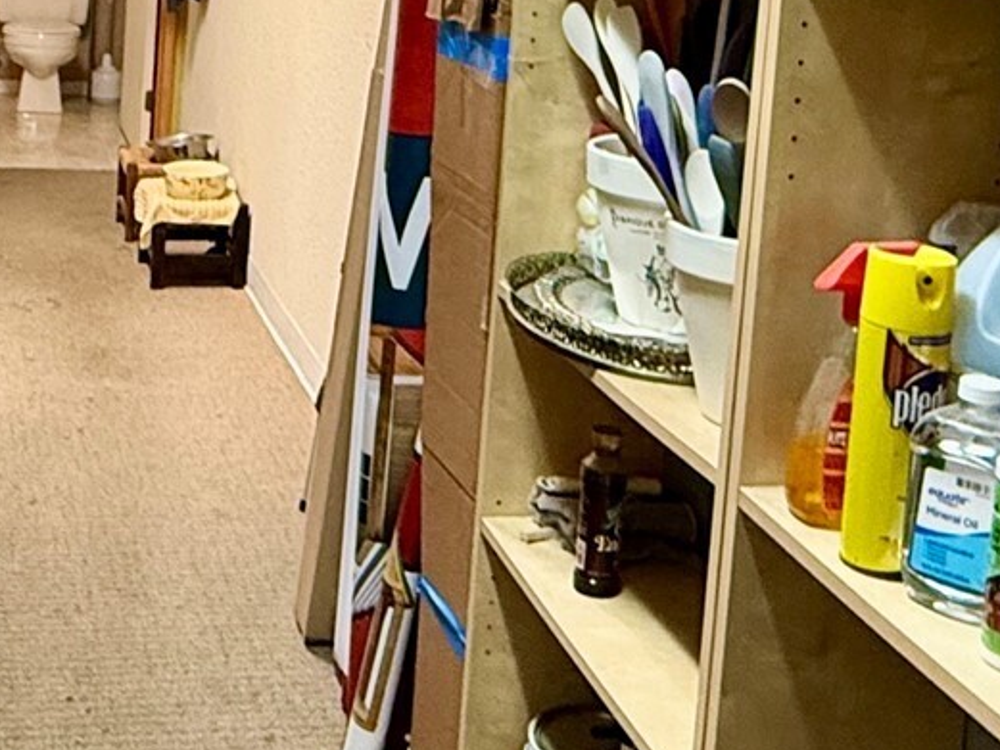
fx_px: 1242
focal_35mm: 43
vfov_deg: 29.8
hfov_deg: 34.1
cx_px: -238
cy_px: -100
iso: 250
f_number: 2.2
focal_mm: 2.22
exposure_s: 1/61
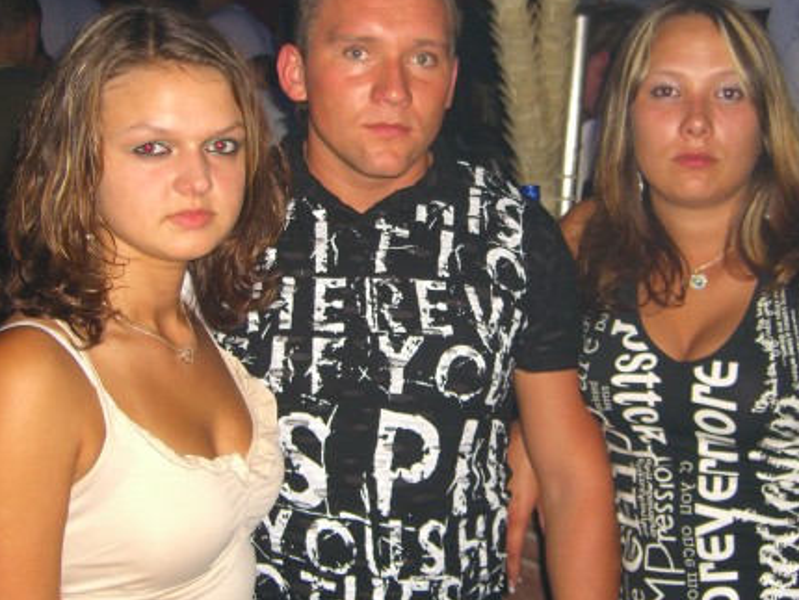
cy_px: 262
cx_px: 435
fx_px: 1224
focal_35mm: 53
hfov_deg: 36.1
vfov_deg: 27.5
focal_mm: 7.9
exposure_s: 1/60
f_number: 2.8
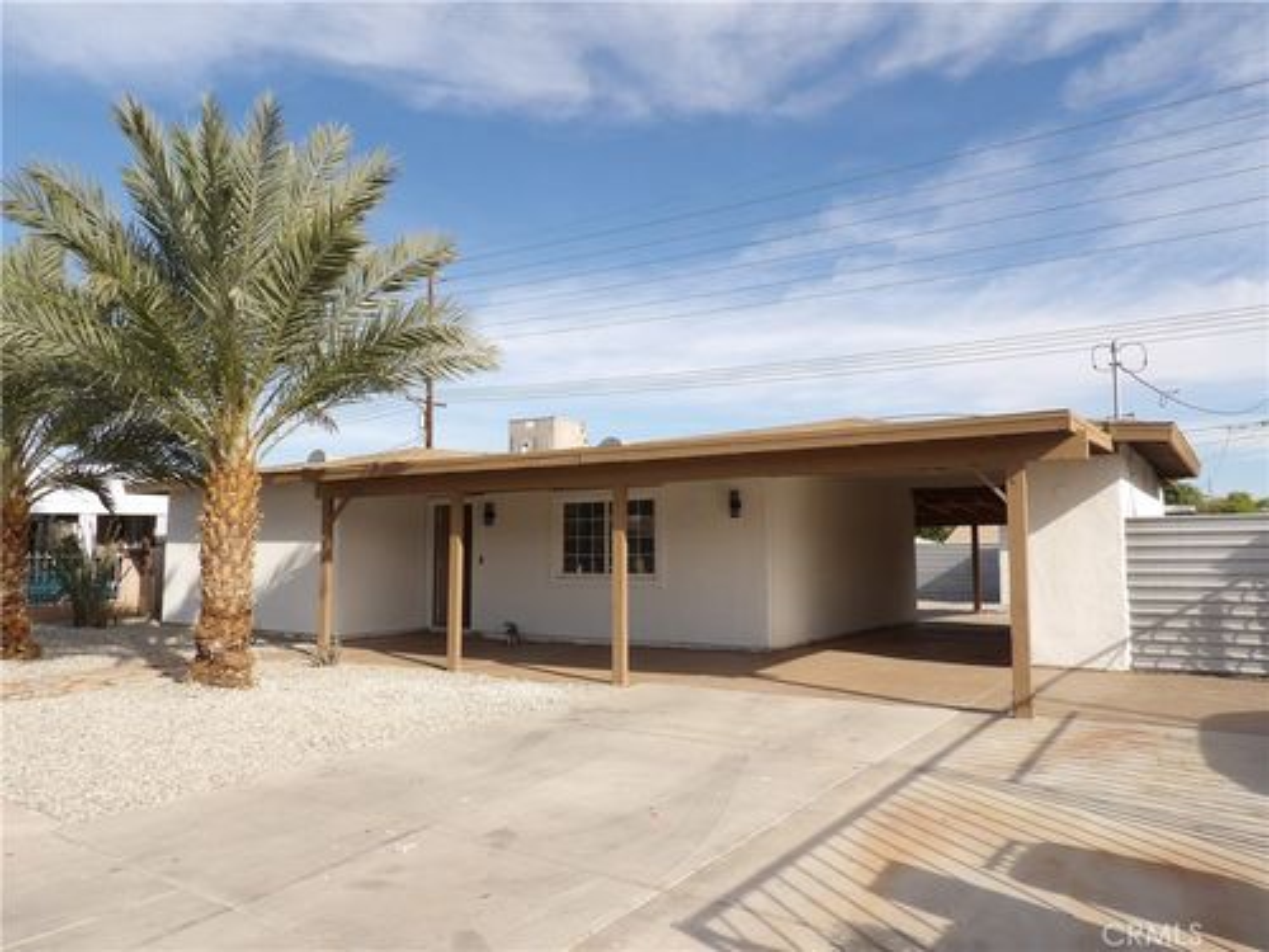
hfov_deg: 71.6
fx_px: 880
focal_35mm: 24
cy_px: 476
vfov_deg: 56.8
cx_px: 634
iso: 100
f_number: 4.6
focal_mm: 4.3
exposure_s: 1/506
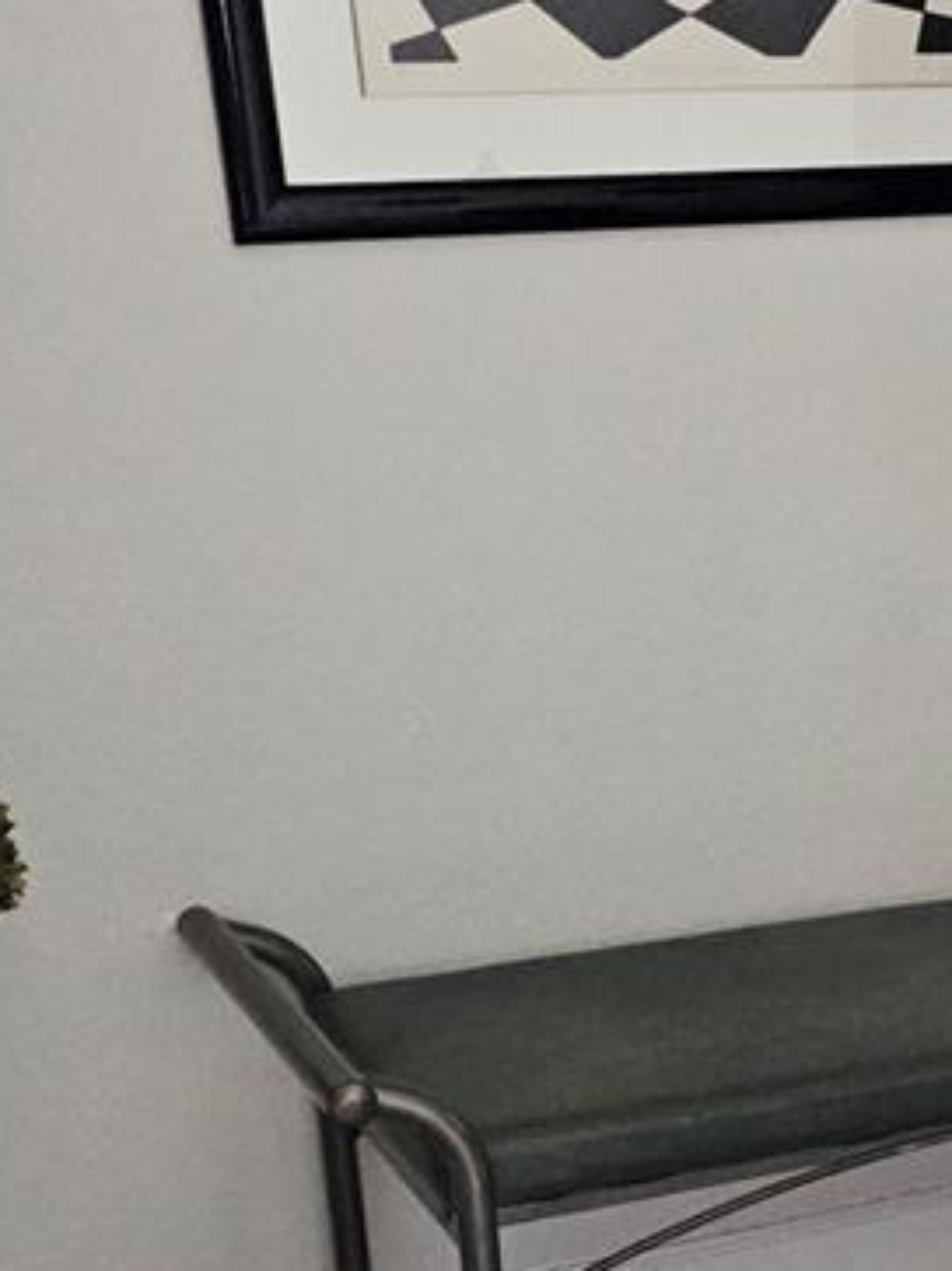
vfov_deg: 25.1
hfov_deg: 17.9
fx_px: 2788
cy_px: 1061
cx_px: 1309
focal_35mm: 76
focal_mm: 6.3
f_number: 1.7
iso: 800
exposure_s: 1/120
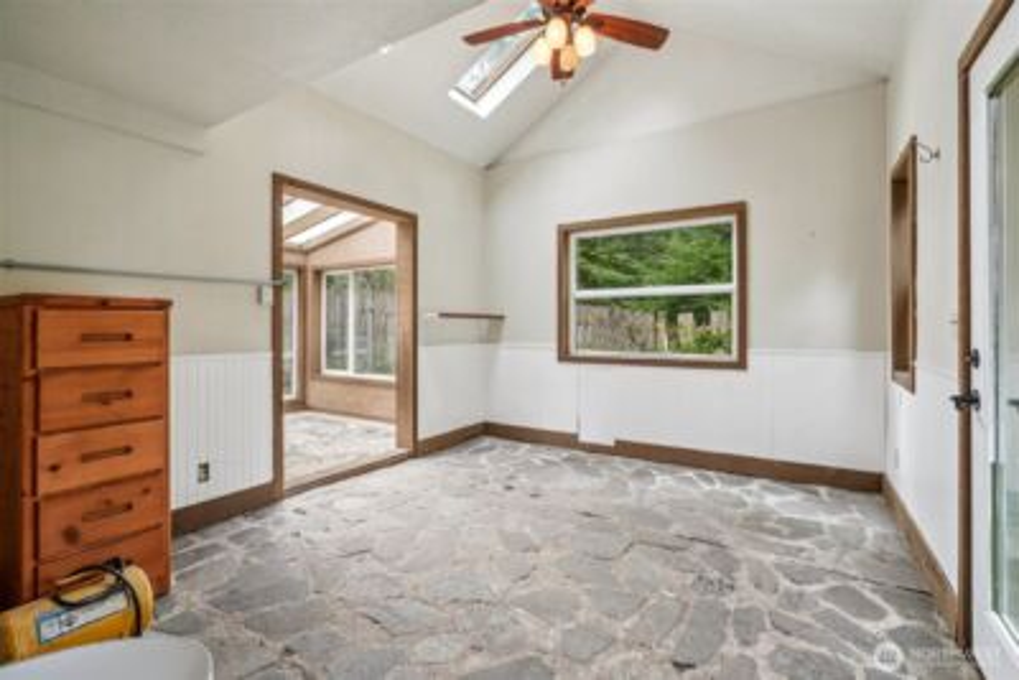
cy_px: 340
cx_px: 510
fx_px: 453
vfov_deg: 73.8
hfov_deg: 96.7
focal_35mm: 16
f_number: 8
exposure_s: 1/10
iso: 400
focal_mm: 16
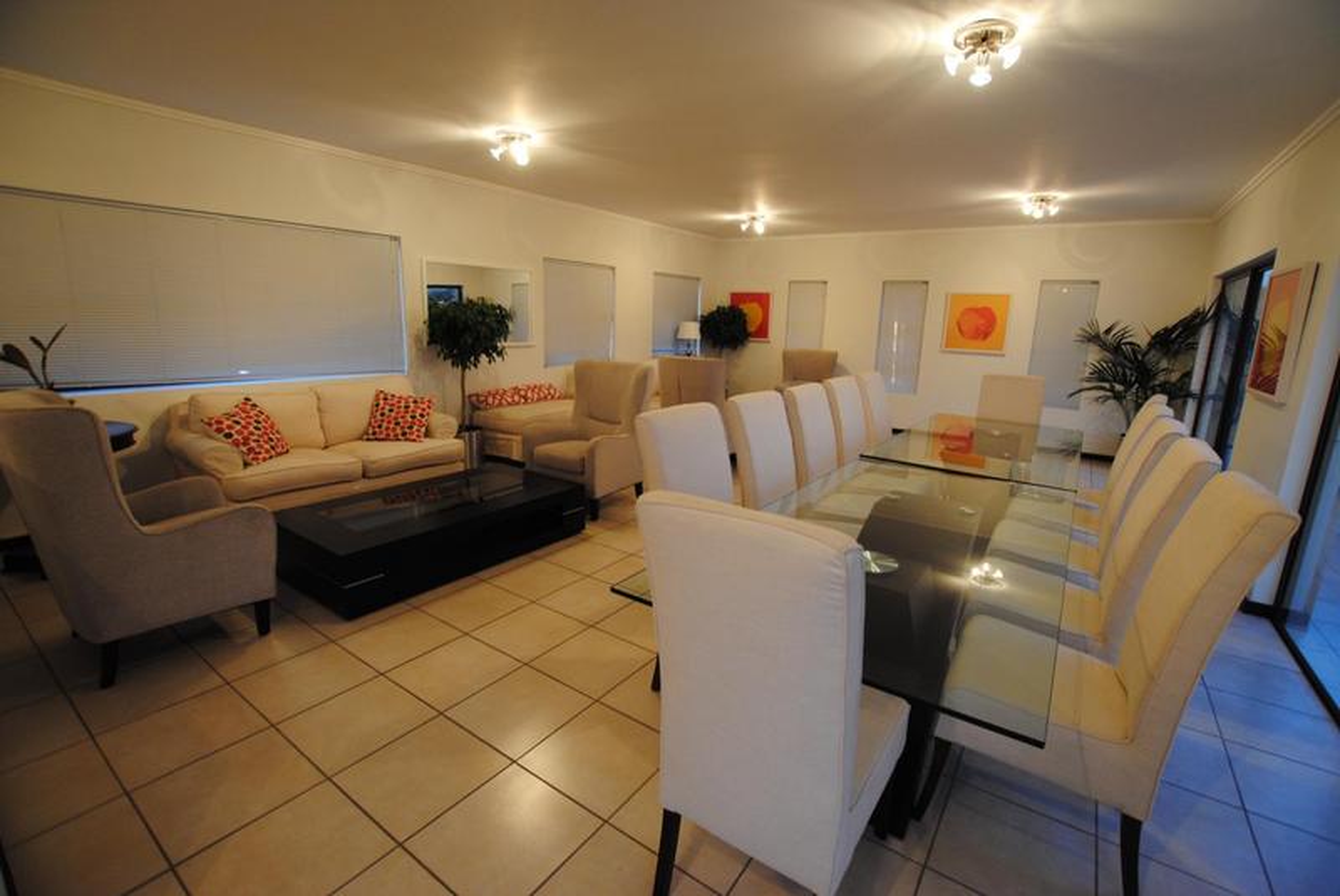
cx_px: 670
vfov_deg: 77.4
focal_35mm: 15
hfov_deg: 100.3
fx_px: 559
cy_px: 448
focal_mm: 10
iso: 400
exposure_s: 1/20
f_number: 3.5
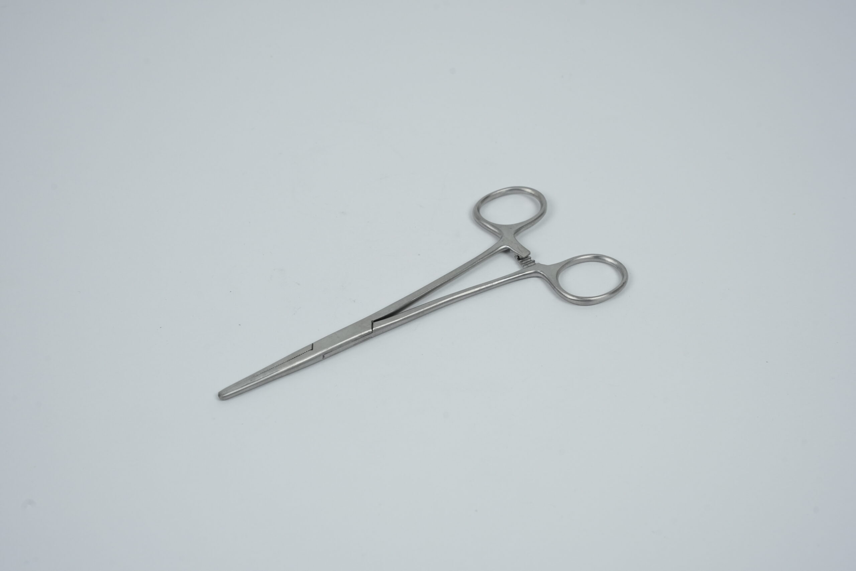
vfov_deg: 23.1
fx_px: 1398
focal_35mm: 59
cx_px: 428
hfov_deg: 34.0
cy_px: 286
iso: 1250
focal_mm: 58.8
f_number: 11
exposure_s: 1/125
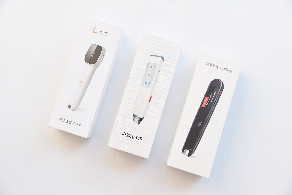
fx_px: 325
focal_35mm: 40
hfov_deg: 48.4
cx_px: 146
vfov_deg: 33.4
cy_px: 98
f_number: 4
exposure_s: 1/125
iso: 320
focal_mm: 40
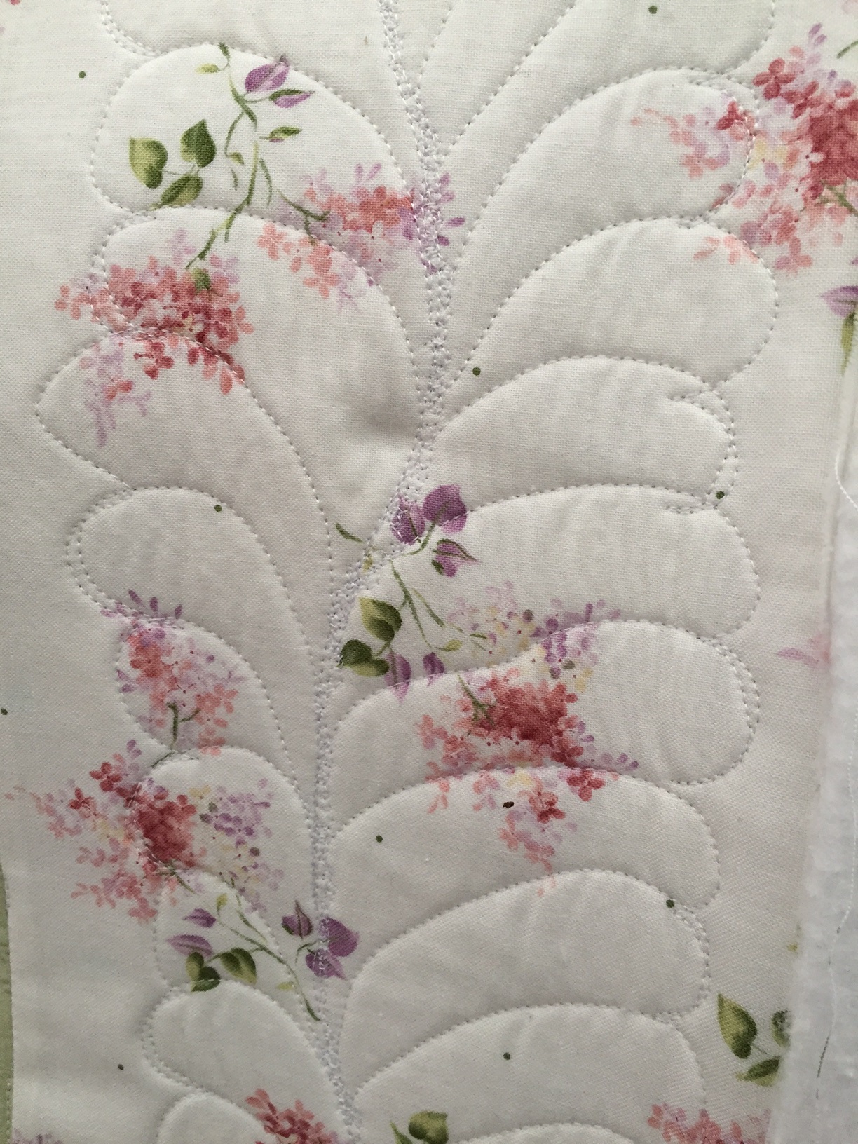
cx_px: 429
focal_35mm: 29
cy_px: 572
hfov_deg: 48.2
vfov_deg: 61.7
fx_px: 958
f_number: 2.2
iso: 125
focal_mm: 4.15
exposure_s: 1/30
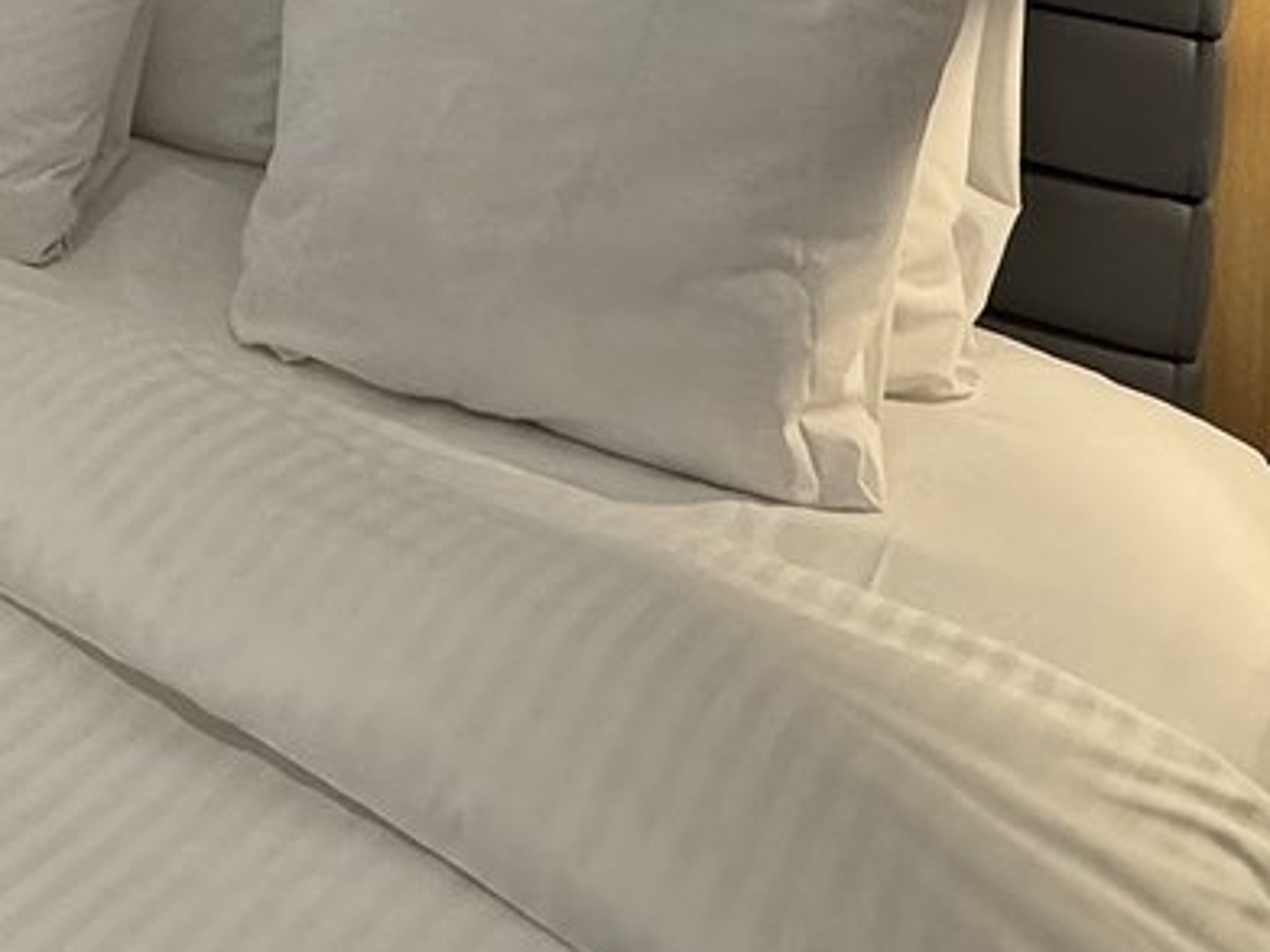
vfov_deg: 21.9
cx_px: 182
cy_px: -484
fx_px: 2017
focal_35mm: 55
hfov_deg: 33.5
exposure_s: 1/91
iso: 320
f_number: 2.2
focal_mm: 2.22
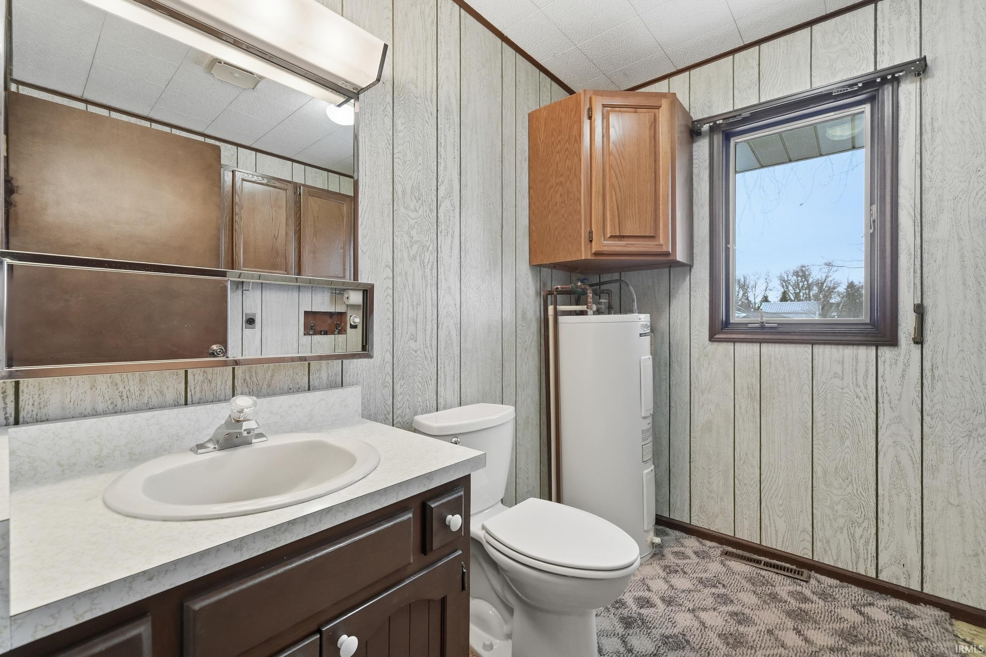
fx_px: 411
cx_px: 493
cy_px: 328
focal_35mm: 15
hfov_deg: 100.4
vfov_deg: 77.3
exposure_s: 1/1000
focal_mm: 10
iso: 800
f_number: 4
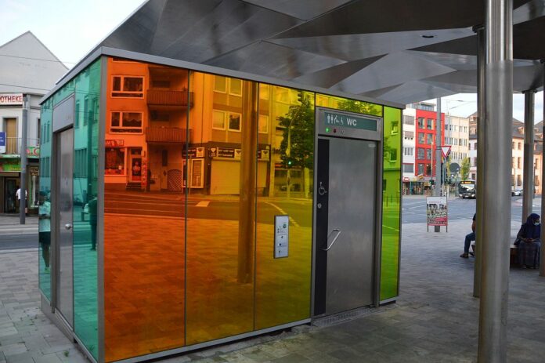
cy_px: 182
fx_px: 794
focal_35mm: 52
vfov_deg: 25.7
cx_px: 272
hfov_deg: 37.9
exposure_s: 1/500
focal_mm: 35
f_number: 4.5
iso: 900
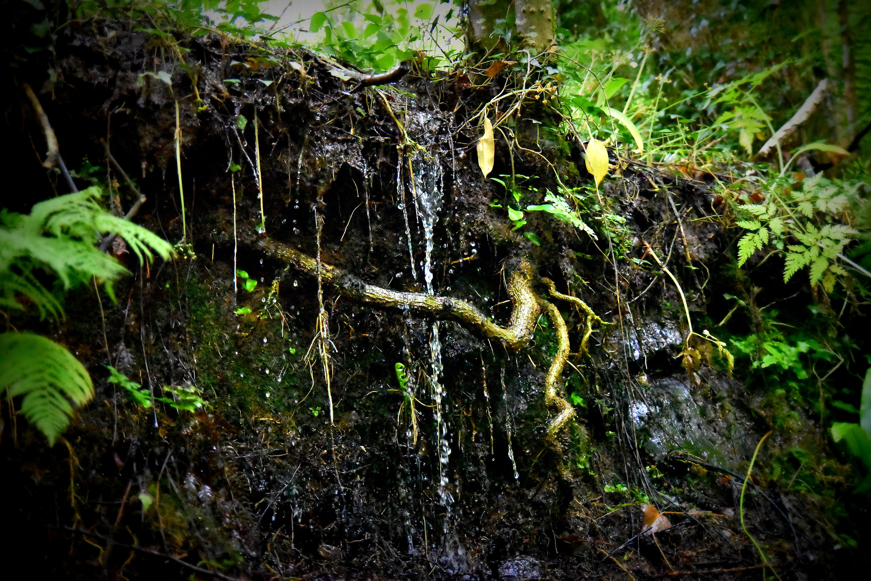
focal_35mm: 57
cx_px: 436
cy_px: 290
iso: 20000
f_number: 2.8
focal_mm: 38
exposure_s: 1/640
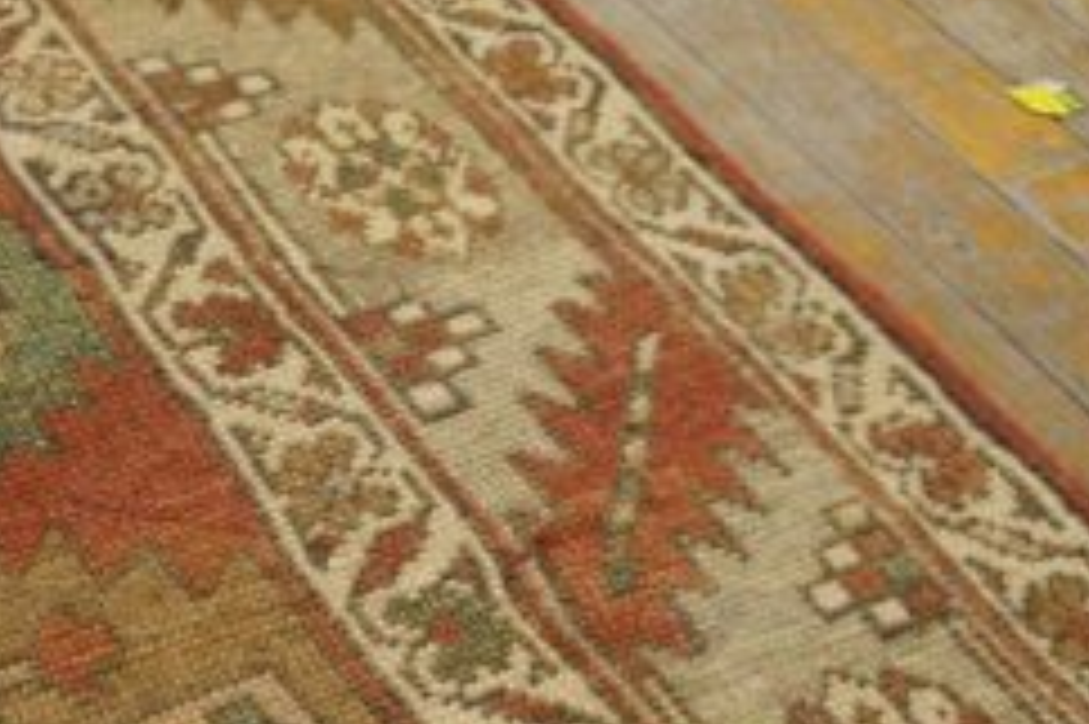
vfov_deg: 20.1
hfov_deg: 26.9
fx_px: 2025
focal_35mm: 67
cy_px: 533
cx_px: -194
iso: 2000
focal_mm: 18
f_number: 4
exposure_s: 1/160
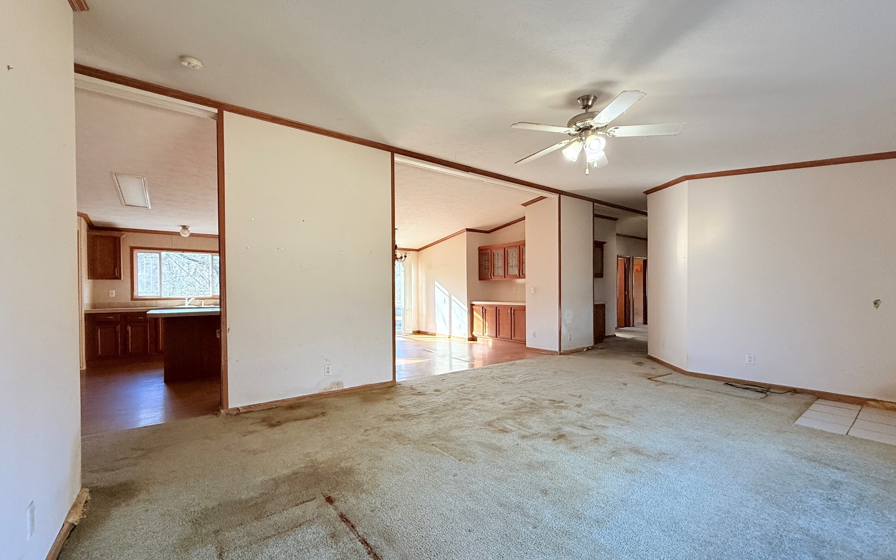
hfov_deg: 101.5
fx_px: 366
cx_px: 446
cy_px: 295
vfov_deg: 74.7
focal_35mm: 15
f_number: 2.2
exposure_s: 1/120
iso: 250
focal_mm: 2.22
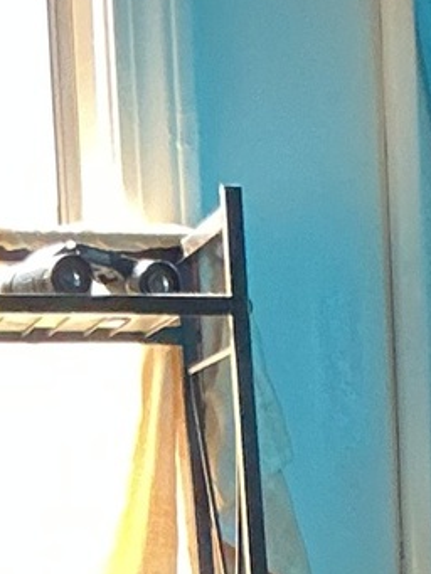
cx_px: 680
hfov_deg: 7.4
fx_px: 3252
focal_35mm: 196
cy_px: 1429
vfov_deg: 9.0
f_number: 1.8
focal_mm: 3
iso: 200
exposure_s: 1/60
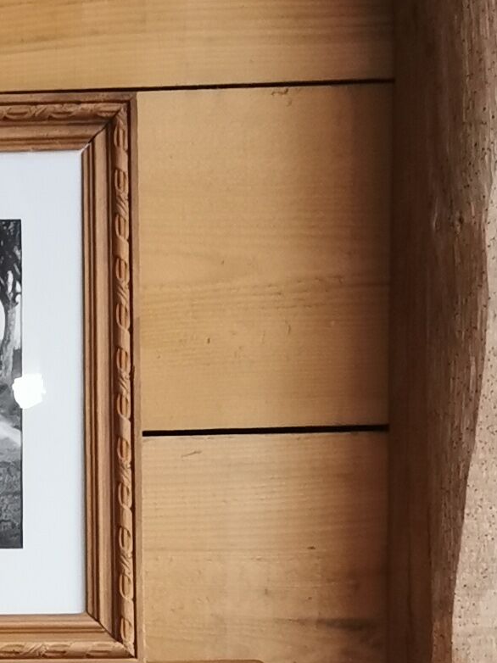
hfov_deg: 11.2
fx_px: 2413
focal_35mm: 126
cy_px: 685
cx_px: -278
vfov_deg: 15.3
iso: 320
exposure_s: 1/33.3
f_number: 1.8
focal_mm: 5.58
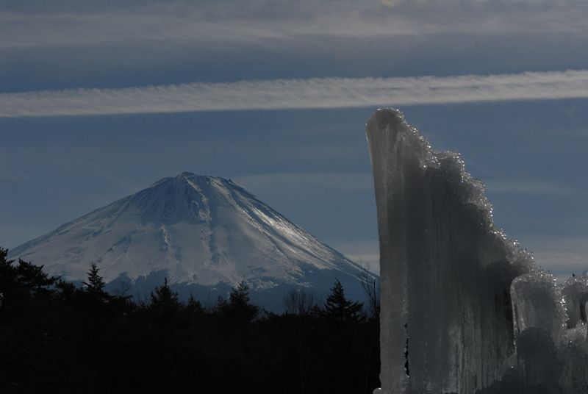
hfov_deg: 21.9
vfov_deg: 14.8
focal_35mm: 93
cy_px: 197
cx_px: 294
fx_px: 1521
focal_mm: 62
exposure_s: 1/640
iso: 200
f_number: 13
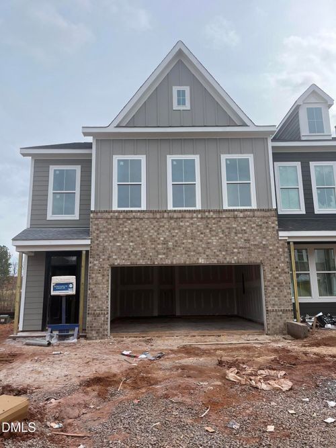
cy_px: 224
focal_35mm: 26
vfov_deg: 67.3
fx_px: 337
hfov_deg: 53.0
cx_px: 168
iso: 50
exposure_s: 1/3311
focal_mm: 5.1
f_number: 1.6
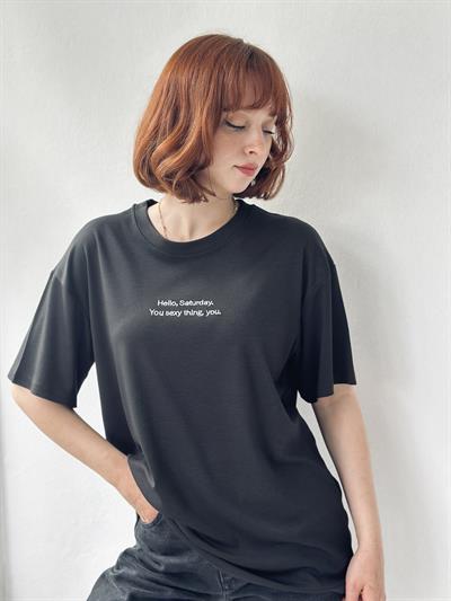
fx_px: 834
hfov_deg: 30.3
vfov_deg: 39.6
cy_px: 300
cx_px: 226
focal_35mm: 48
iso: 80
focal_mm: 6.86
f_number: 1.78
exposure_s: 1/229
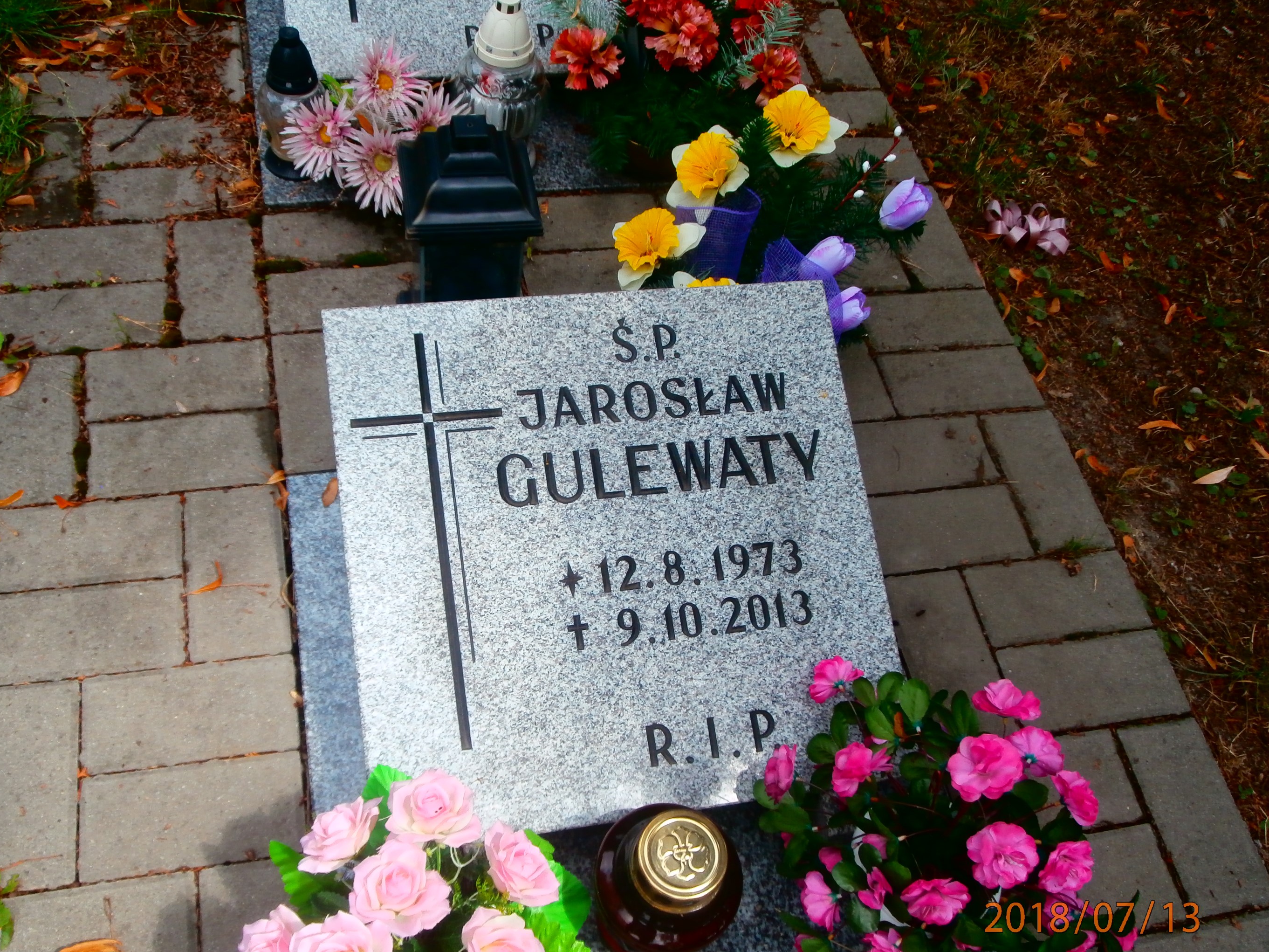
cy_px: 504
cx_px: 583
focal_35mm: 33
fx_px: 1210
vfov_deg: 42.9
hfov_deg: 55.3
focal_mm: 5.36
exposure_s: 1/320
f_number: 3.5
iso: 100
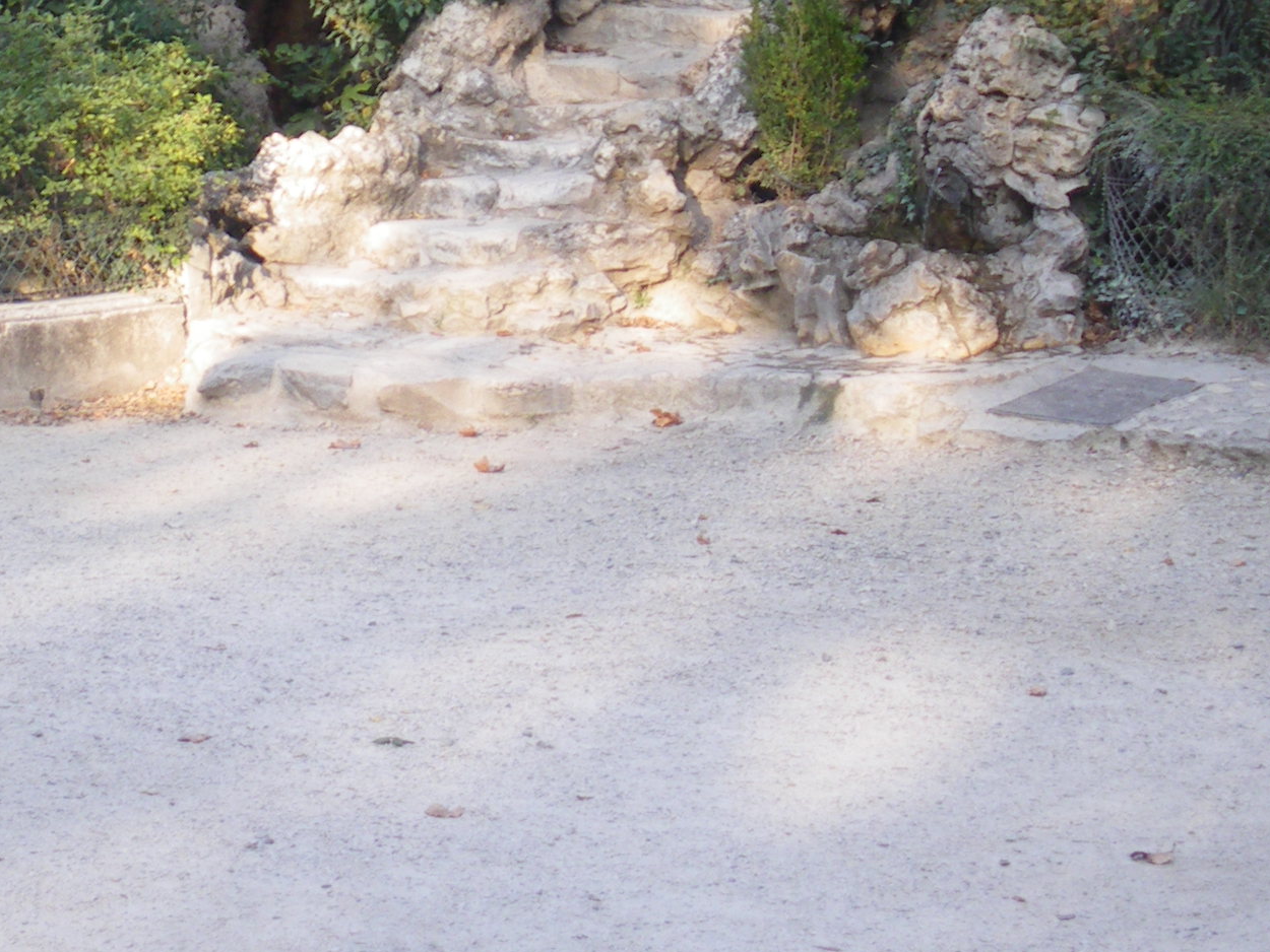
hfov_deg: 20.5
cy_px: -252
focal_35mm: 94
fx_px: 3449
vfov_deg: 15.1
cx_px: 193
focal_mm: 6.3
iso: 64
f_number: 3.5
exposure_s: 1/60
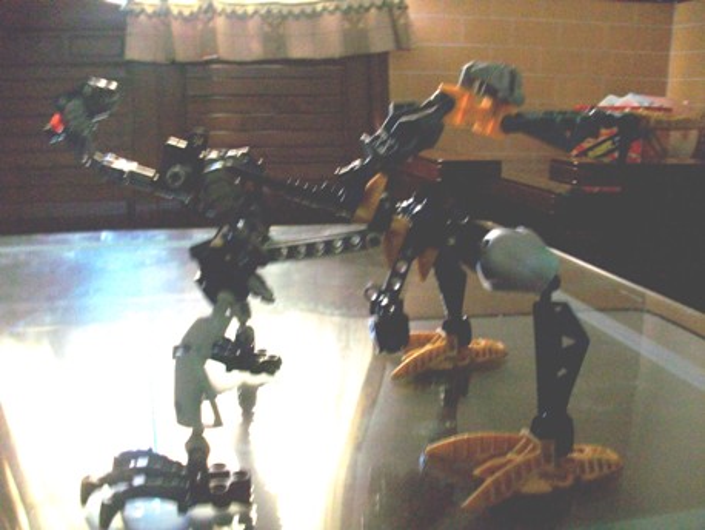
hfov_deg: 56.8
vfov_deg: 44.2
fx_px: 652
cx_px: 352
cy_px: 265
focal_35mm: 32
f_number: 2.8
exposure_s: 1/8
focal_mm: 5.7
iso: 160
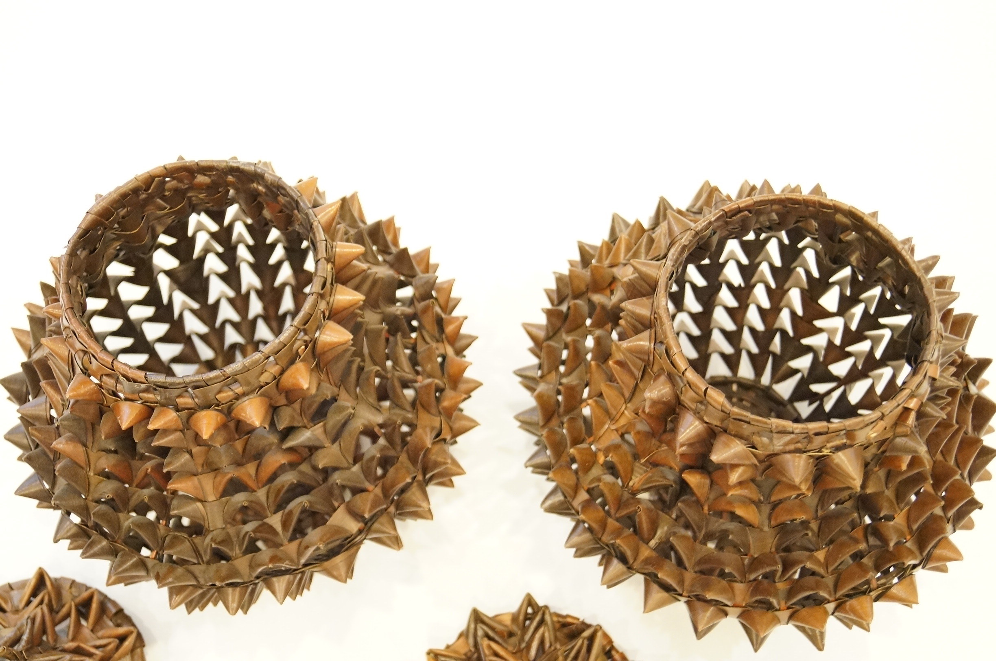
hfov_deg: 43.7
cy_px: 330
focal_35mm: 45
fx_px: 1243
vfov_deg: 29.8
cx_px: 498
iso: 3200
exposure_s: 1/30
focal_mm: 30
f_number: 4.5
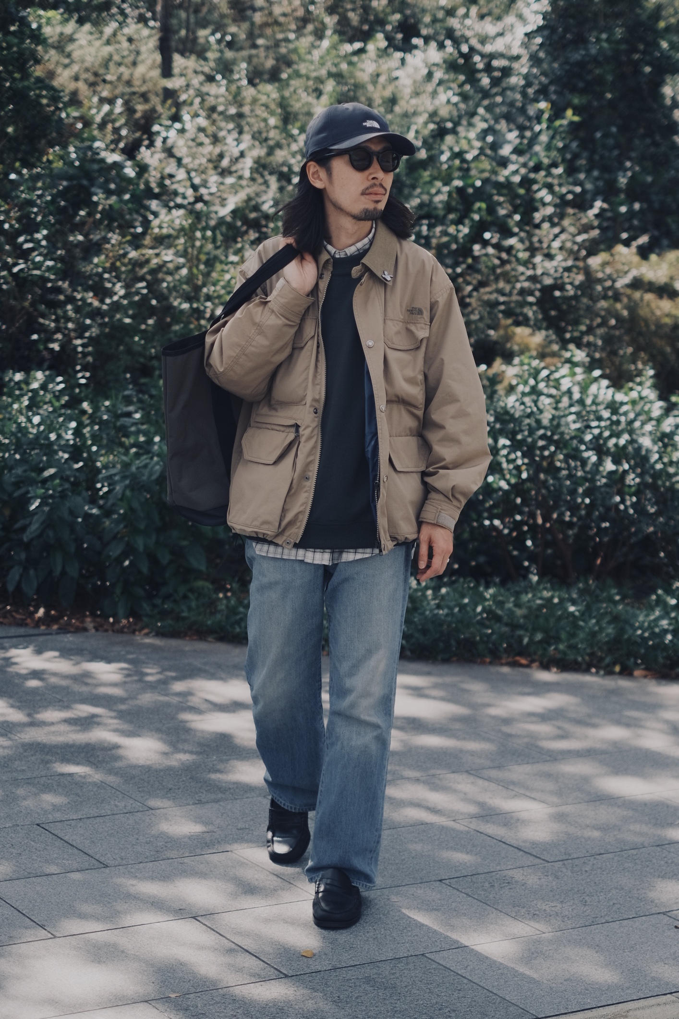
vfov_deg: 37.5
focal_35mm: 53
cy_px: 510
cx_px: 340
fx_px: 1499
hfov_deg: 25.5
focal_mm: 35
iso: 320
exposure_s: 1/1250
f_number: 1.6
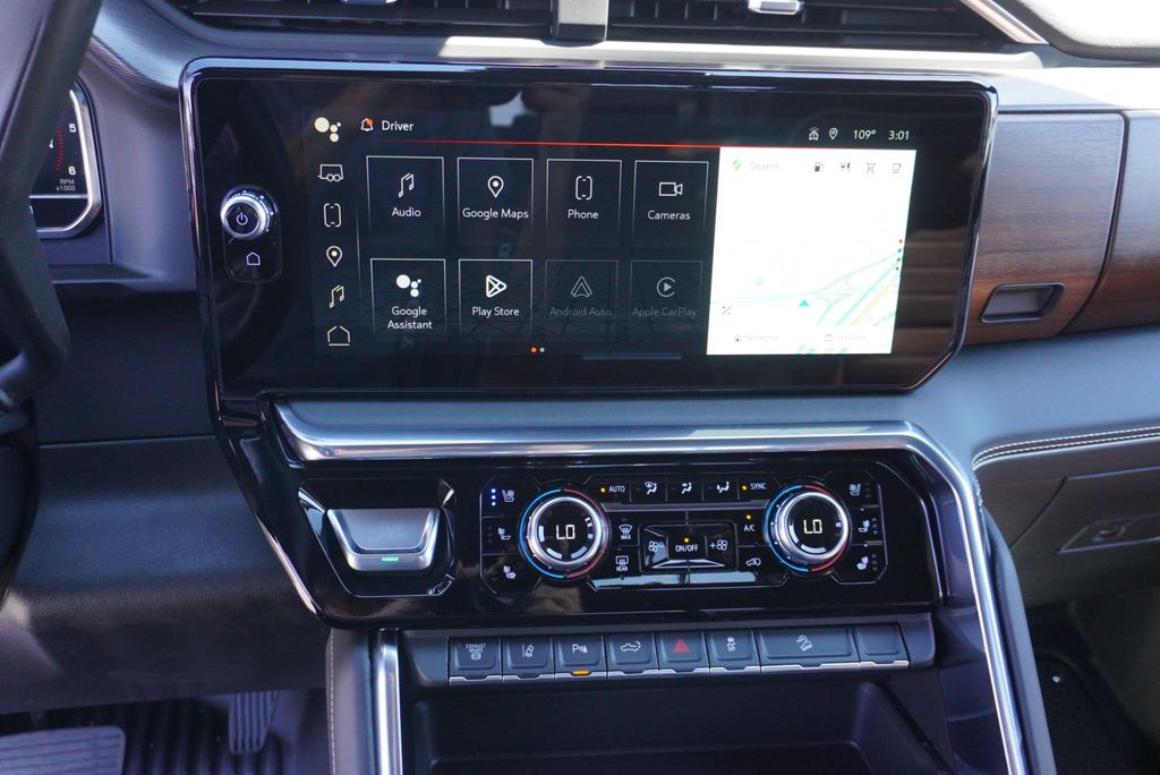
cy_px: 388
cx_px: 580
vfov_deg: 43.7
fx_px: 967
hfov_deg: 61.9
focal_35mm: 30
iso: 1600
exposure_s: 1/320
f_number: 4
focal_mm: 20
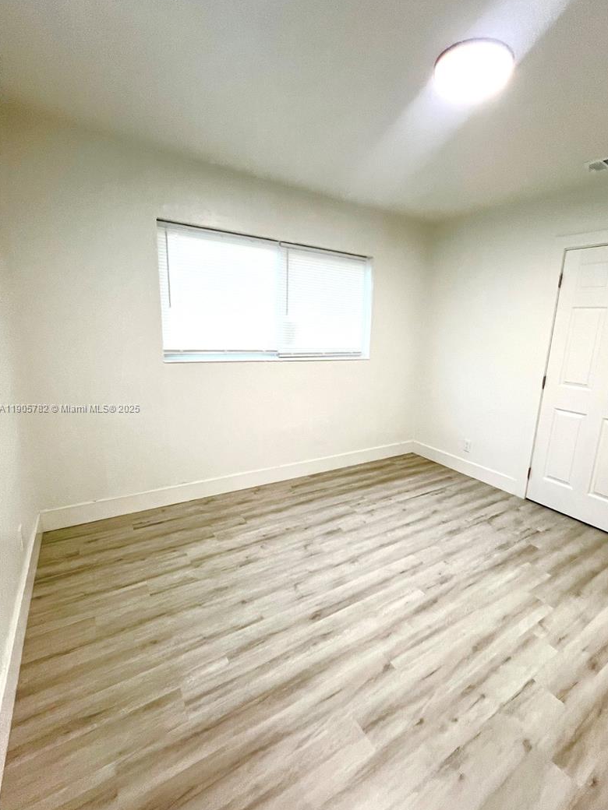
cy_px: 409
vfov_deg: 98.2
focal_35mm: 15
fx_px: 351
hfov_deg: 81.3
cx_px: 347
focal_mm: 1.57
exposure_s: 1/120
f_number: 1.8
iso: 200
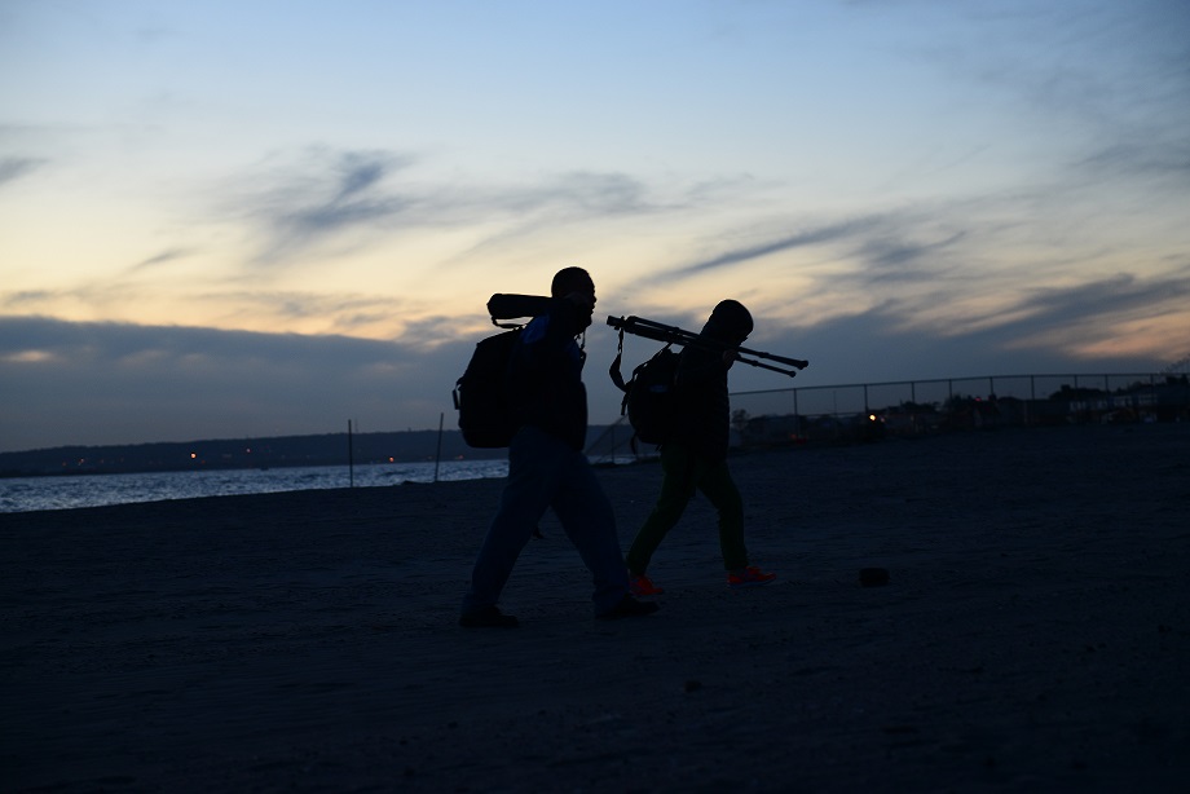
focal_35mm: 70
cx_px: 595
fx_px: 2314
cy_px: 397
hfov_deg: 28.8
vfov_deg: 19.5
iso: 400
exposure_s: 1/50
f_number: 3.2
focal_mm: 70
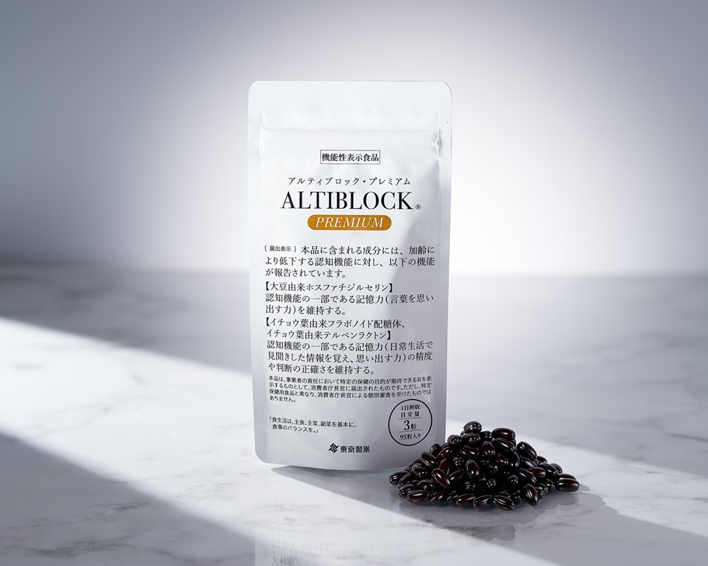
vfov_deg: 10.1
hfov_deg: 12.6
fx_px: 3206
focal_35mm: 153
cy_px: 283
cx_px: 410
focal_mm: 135
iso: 100
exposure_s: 1/125
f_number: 4.5
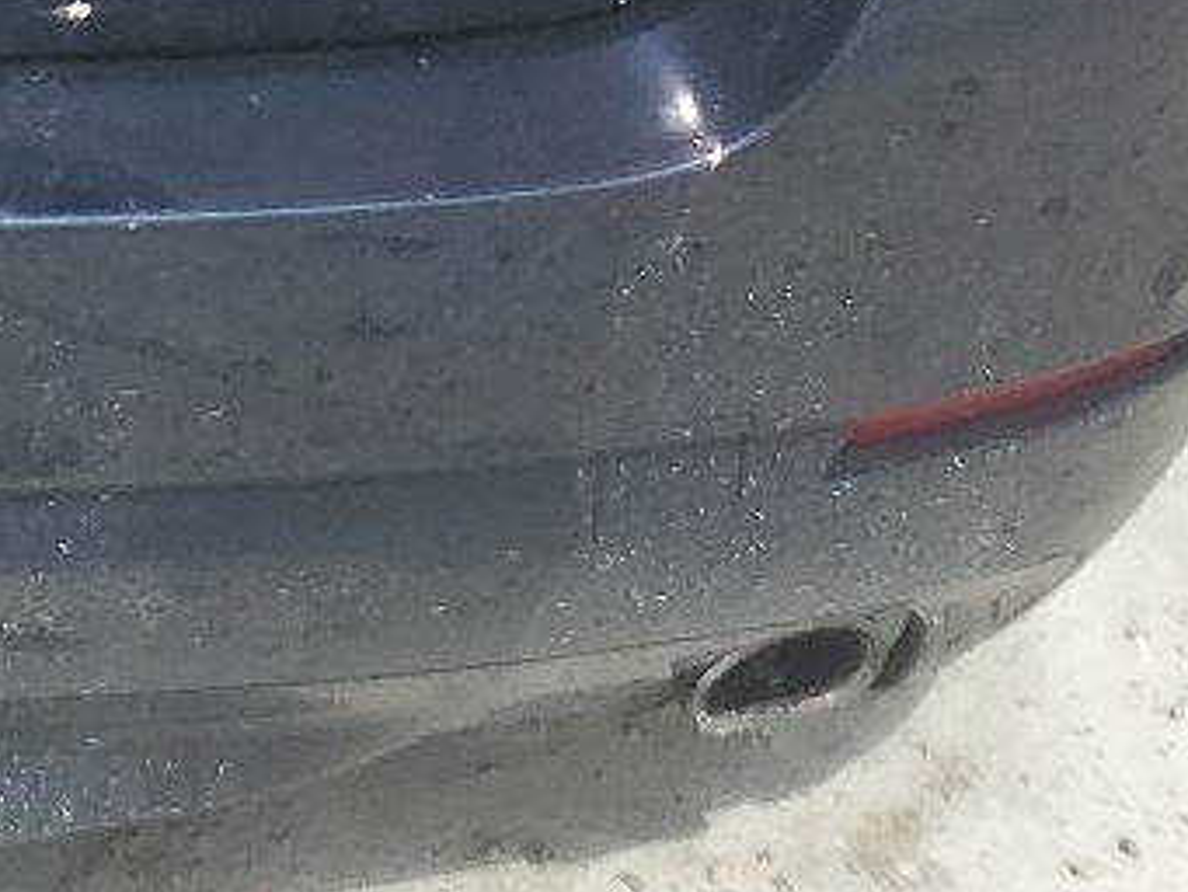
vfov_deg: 11.3
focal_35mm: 122
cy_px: -746
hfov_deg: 14.9
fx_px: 4188
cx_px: -620
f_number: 1.5
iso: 50
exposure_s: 1/5000
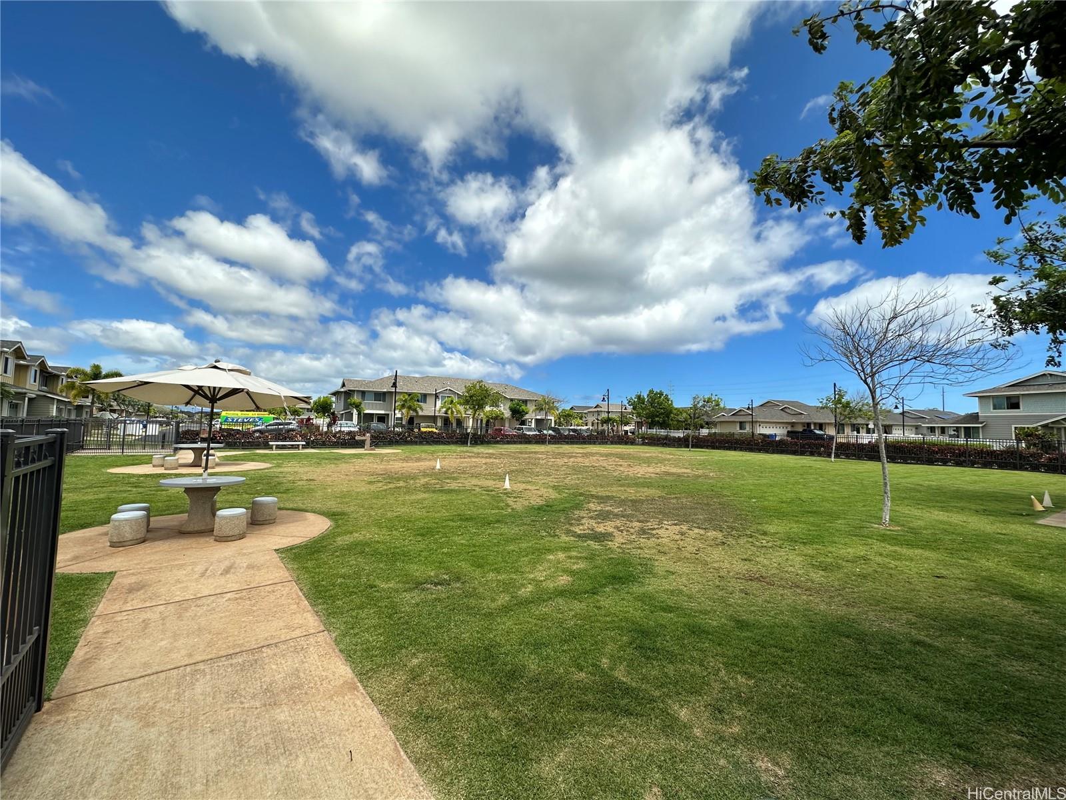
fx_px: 431
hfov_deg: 102.1
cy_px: 400
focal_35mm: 14
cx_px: 533
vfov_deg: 85.7
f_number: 2.2
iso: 50
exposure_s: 1/2564
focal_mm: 2.22
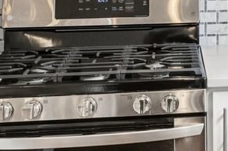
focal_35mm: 112
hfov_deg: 16.8
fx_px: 709
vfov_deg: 11.7
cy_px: -75
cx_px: 324
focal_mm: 16
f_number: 8
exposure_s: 1/30
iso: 500
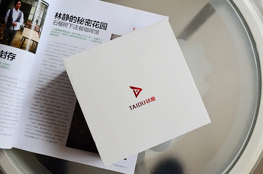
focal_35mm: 36
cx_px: 132
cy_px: 87
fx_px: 262
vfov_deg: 36.7
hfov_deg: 53.2
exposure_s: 1/125
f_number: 5.6
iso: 360
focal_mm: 24
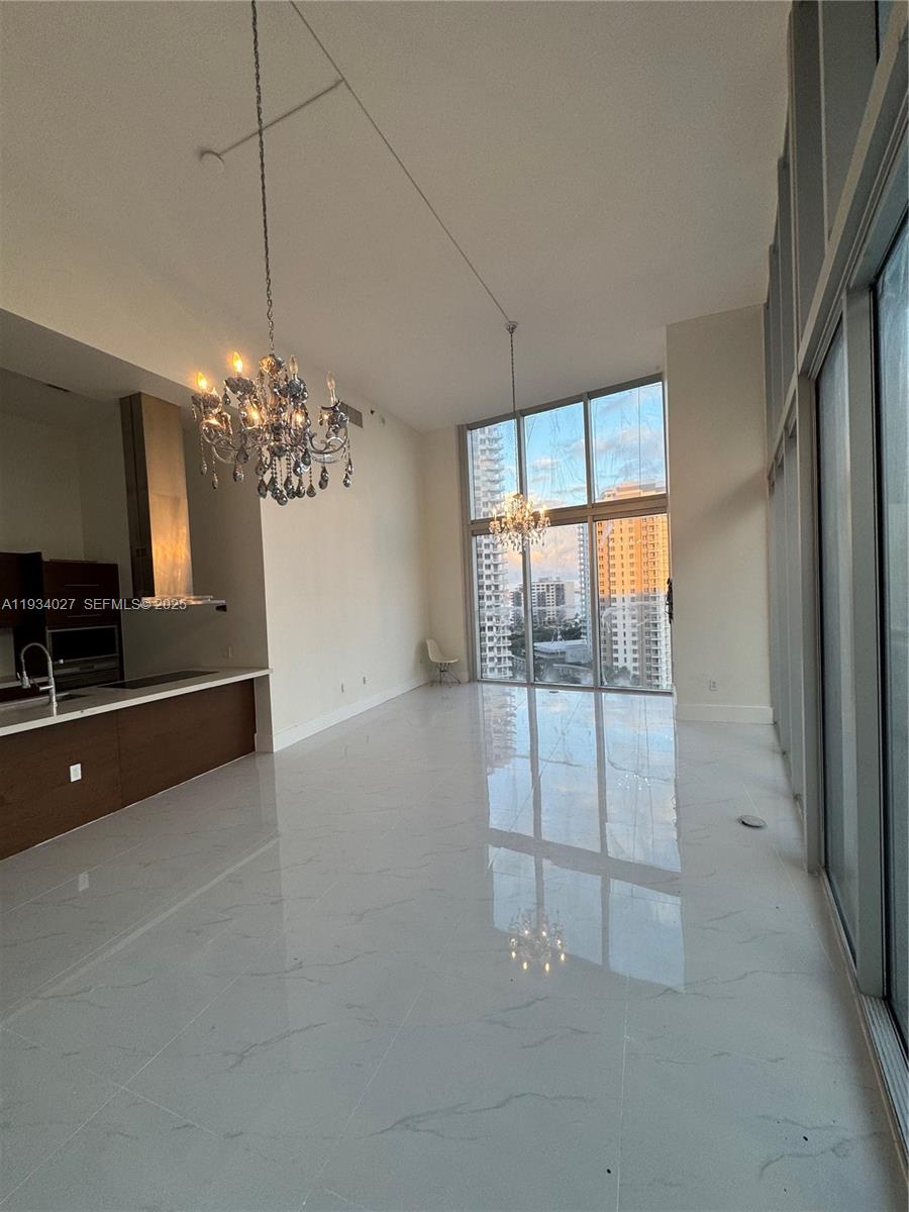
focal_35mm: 14
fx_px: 490
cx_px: 454
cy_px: 606
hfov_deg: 85.7
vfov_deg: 102.1
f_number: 2.2
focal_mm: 2.22
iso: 100
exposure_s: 1/120
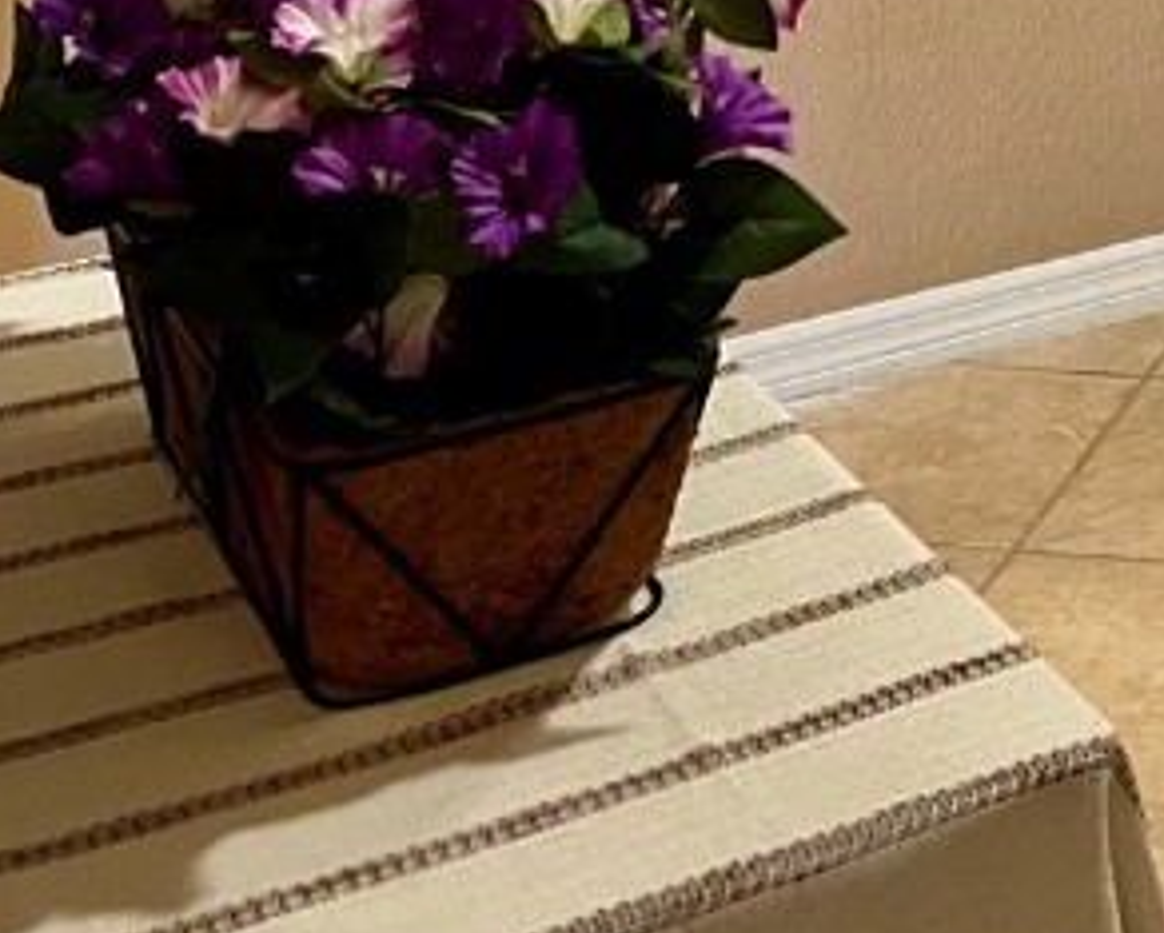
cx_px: 1650
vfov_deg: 15.8
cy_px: -490
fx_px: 3068
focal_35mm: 89
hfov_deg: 19.3
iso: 160
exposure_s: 1/60
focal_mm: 5.7
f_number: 1.5
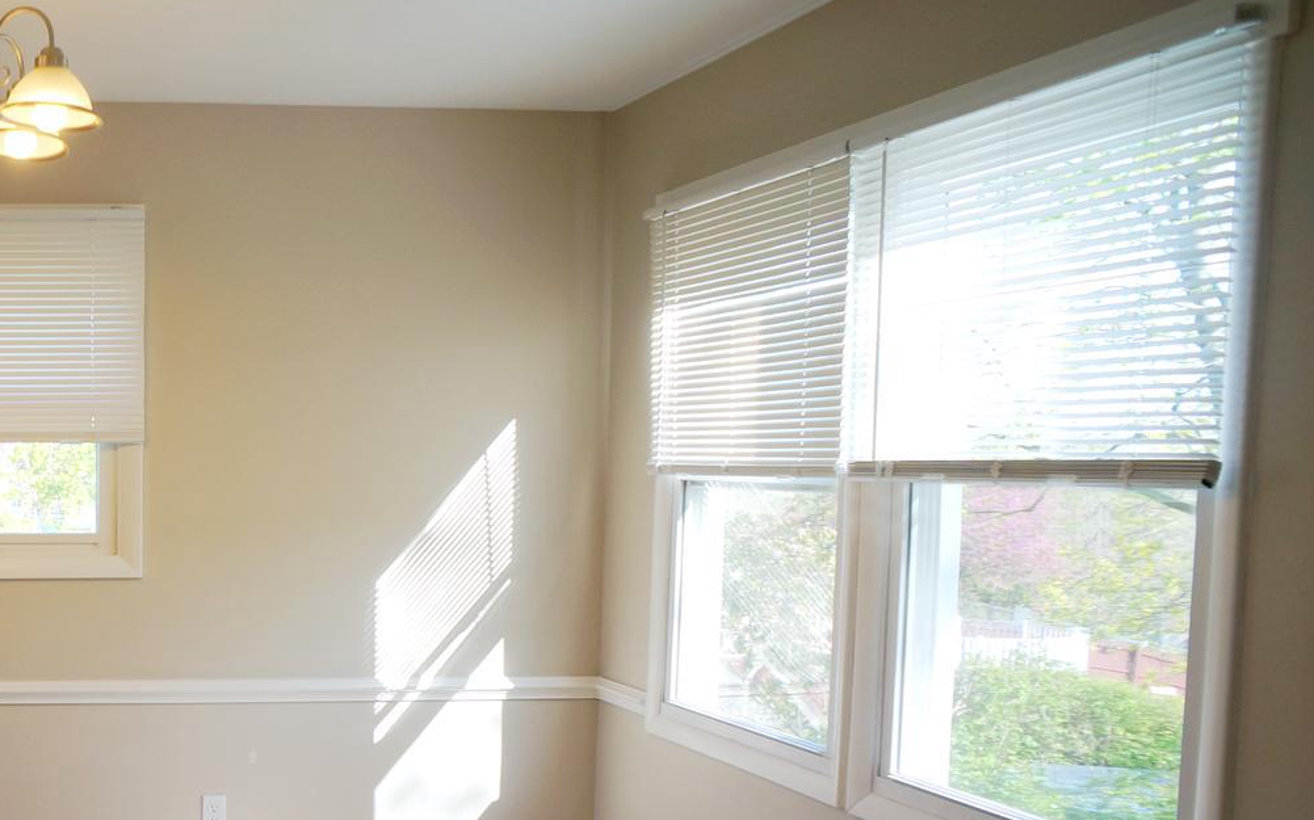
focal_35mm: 50
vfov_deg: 25.6
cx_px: 37
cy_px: 588
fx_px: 1790
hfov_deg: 36.7
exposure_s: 1/60
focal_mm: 16
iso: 100
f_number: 4
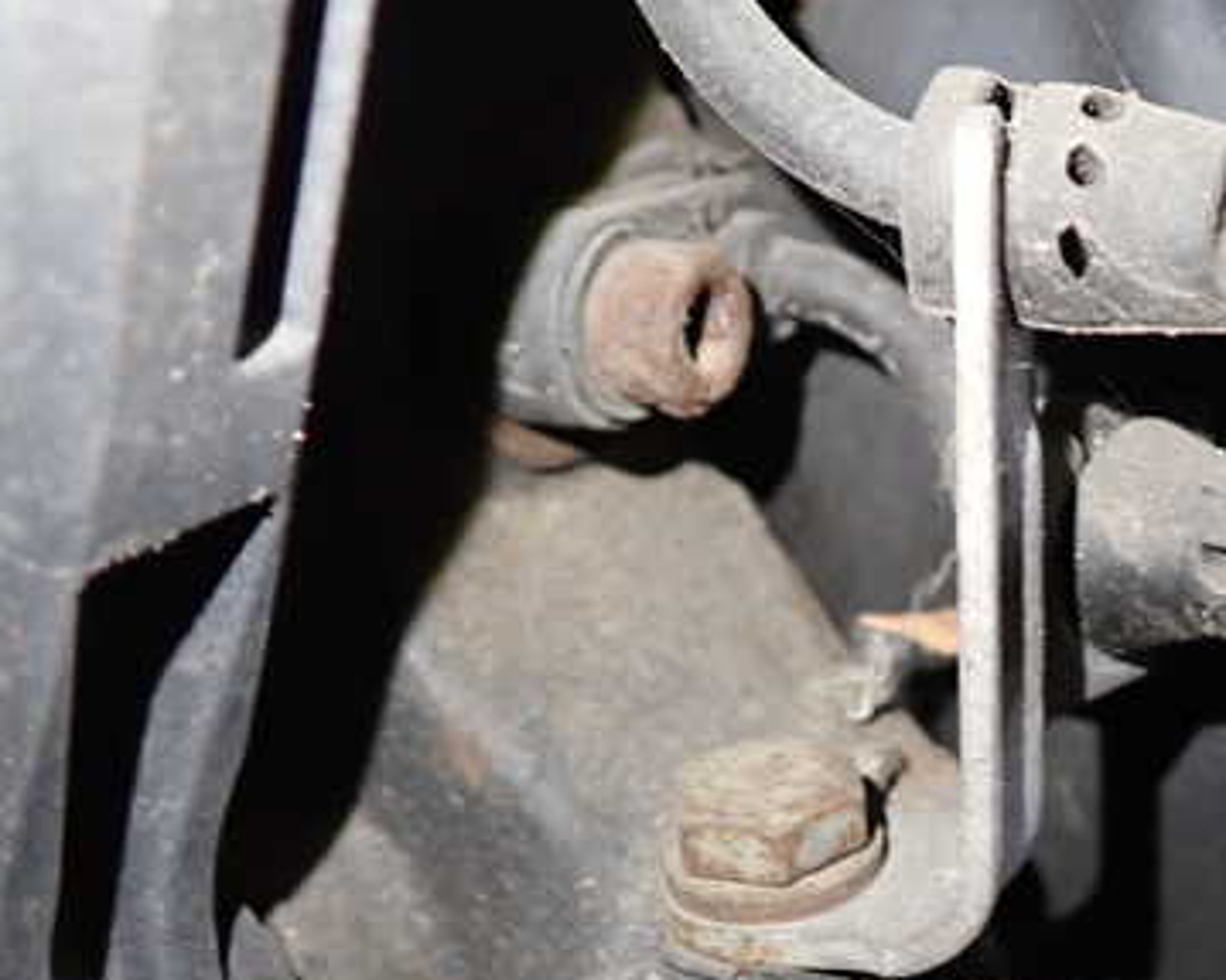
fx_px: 1777
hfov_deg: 36.6
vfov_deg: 30.8
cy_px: 406
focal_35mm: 49
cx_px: 997
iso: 500
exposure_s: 1/30
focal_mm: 5.4
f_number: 2.3
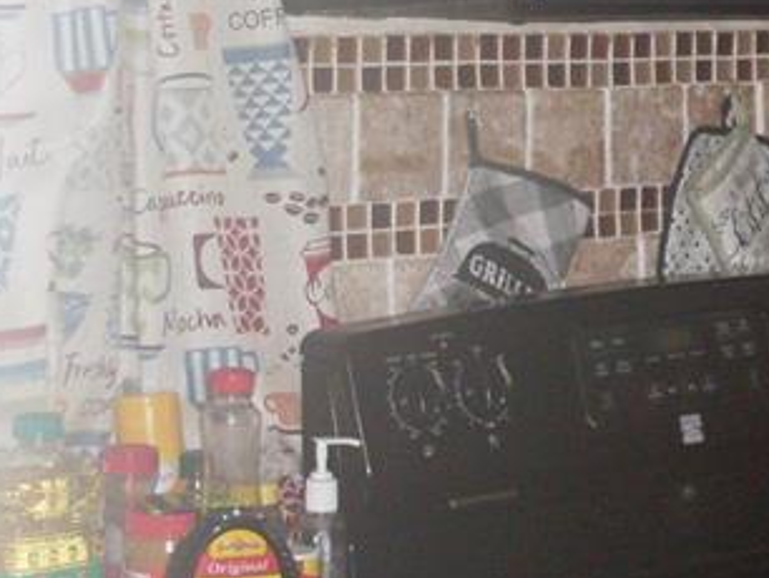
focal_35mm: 127
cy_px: 70
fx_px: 2824
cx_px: 910
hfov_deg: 15.0
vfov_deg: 11.6
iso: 100
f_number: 2.8
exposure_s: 1/45
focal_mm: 6.3
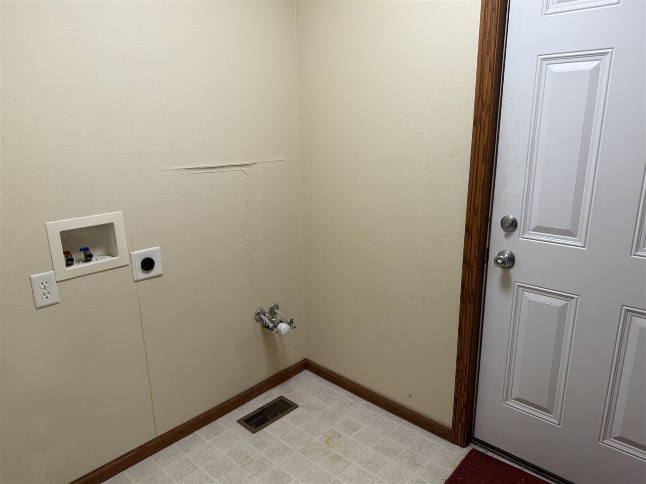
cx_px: 323
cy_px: 242
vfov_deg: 56.8
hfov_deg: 71.6
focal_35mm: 24
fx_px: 448
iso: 100
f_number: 1.78
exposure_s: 1/120
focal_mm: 6.76
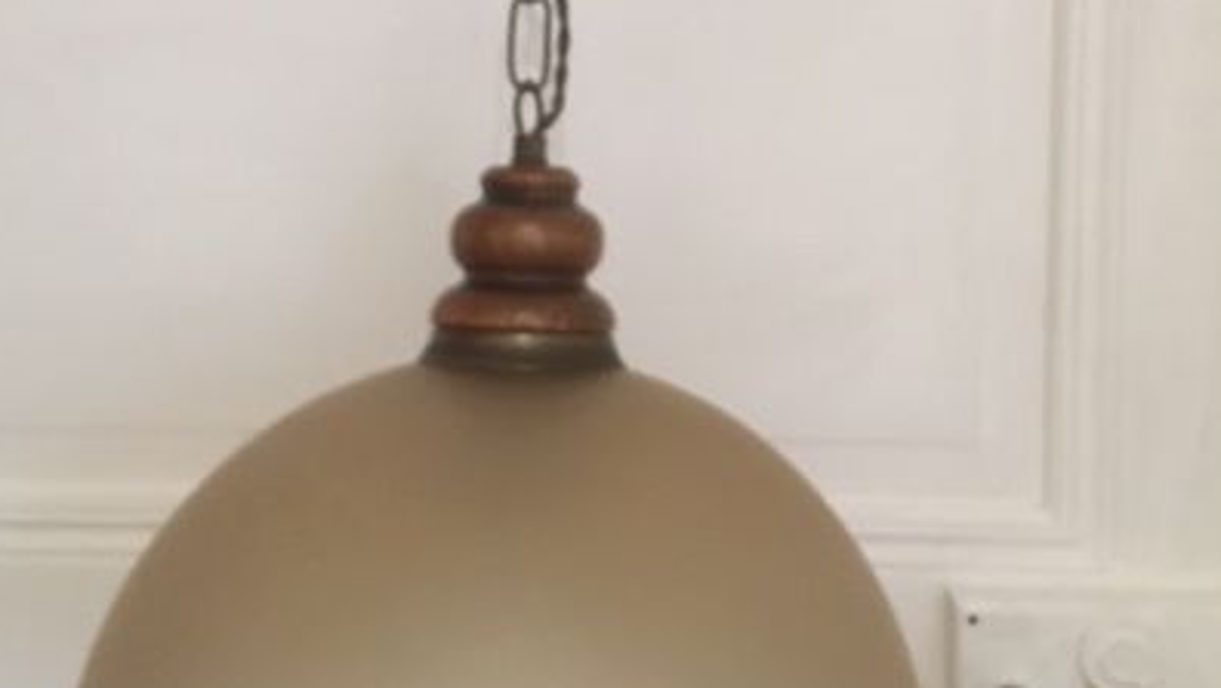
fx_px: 1652
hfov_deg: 40.6
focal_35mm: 51
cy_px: 34
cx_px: 623
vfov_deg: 22.8
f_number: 2.2
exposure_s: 1/17
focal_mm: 4.15
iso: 400
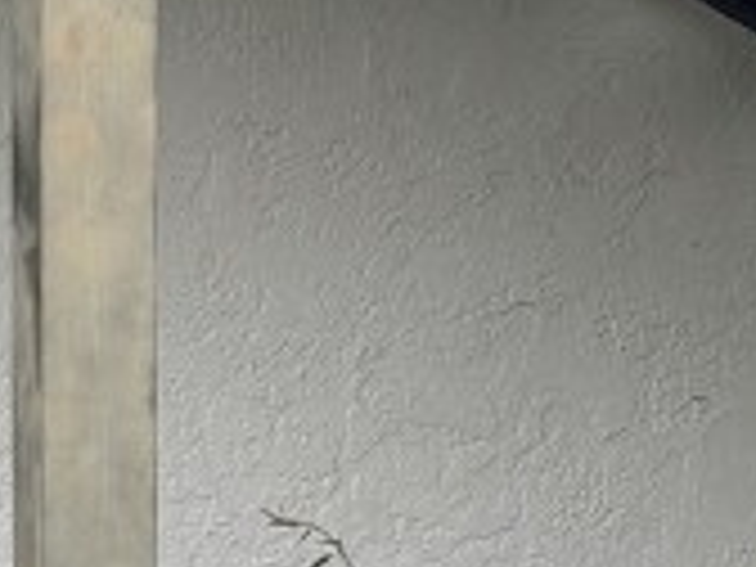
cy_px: 320
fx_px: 3189
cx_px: -914
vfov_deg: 10.2
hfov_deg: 11.6
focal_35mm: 146
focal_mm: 6.76
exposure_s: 1/639
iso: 80
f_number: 1.78
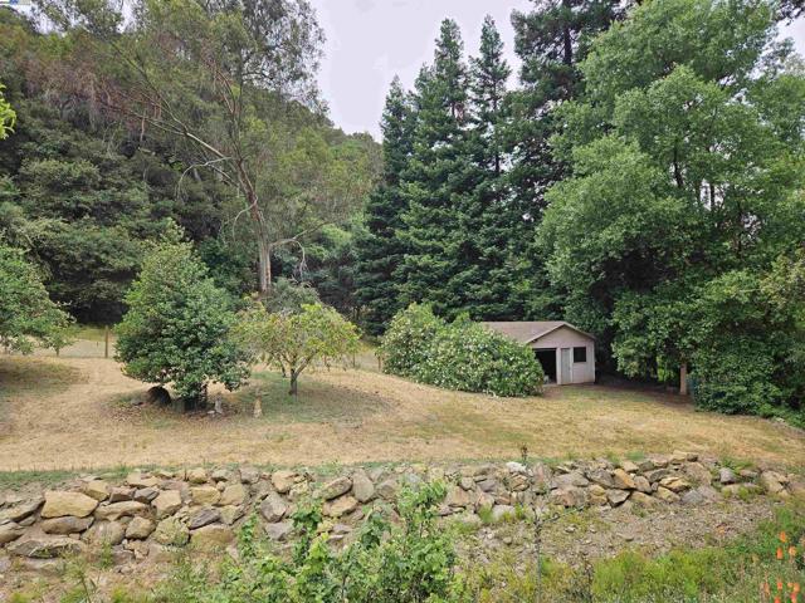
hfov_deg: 73.9
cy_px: 302
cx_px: 402
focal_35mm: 23
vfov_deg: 58.9
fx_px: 535
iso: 25
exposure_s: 1/324
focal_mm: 5.4
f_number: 1.8
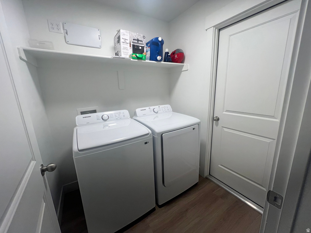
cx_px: 156
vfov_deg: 89.9
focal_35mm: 13
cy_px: 116
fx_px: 117
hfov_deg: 106.2
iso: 64
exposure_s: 1/120
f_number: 1.8
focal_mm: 1.57
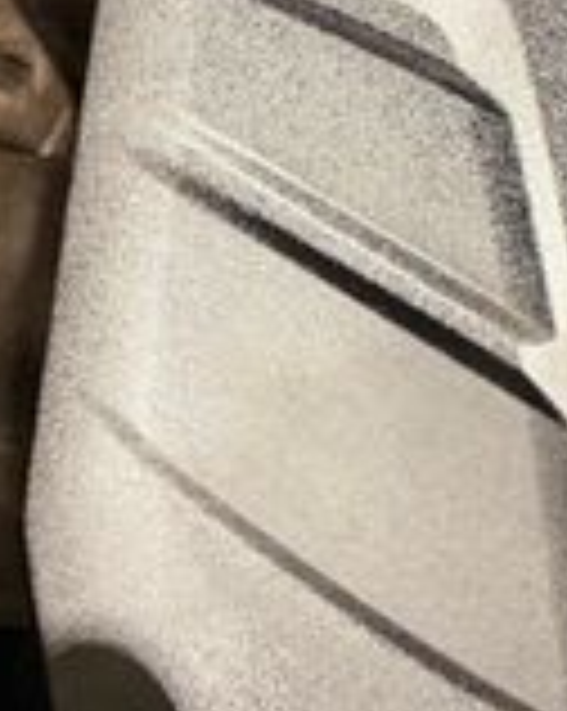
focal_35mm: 95
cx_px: 1418
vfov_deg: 20.1
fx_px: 1997
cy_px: 243
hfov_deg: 12.3
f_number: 1.78
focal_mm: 6.76
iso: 800
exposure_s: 1/30
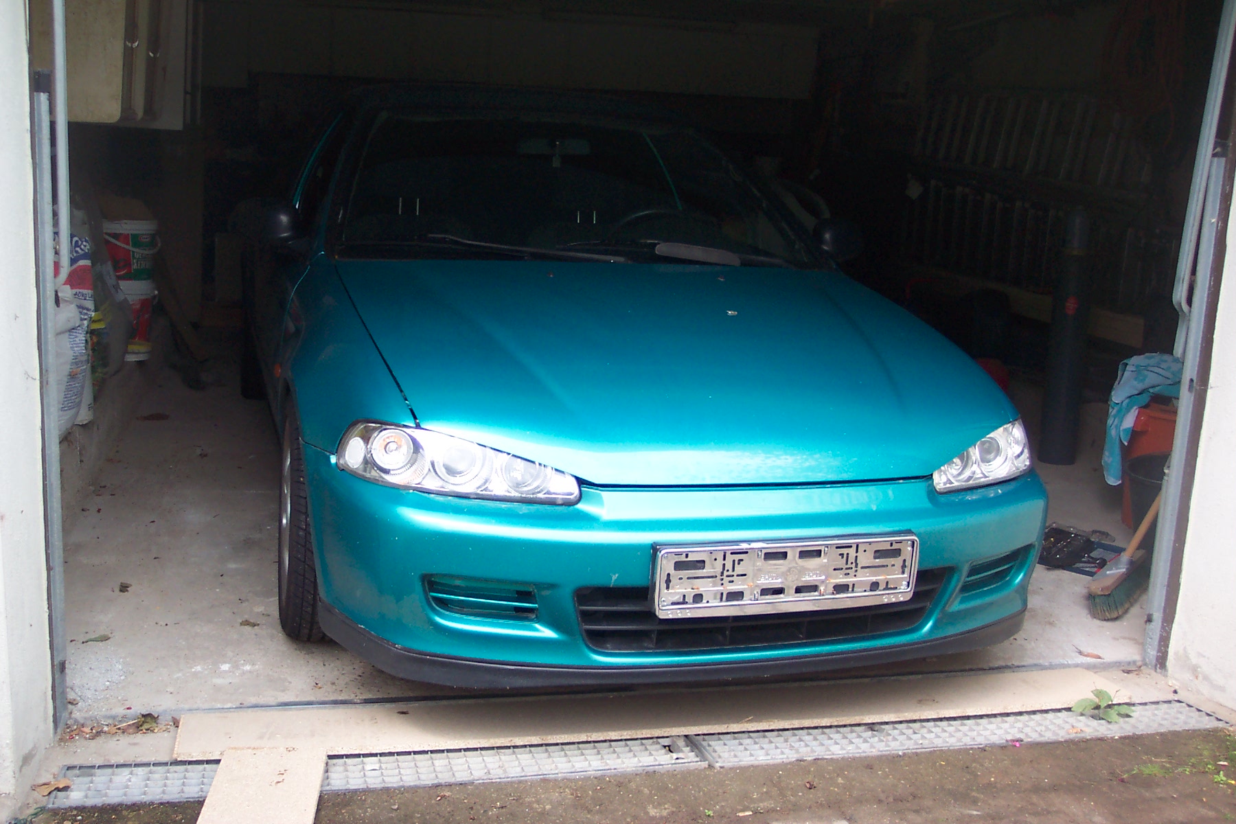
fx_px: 1305
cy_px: 412
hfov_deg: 50.7
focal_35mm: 38
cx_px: 618
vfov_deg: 35.1
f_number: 2.8
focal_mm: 8
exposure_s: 1/250
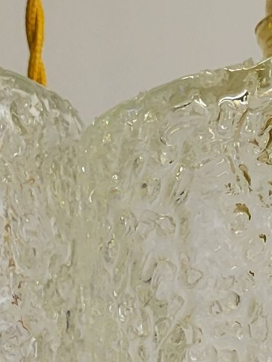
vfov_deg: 12.2
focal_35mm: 153
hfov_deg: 9.7
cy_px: 581
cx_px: 165
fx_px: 1602
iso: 160
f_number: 1.8
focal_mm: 5.4
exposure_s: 1/100
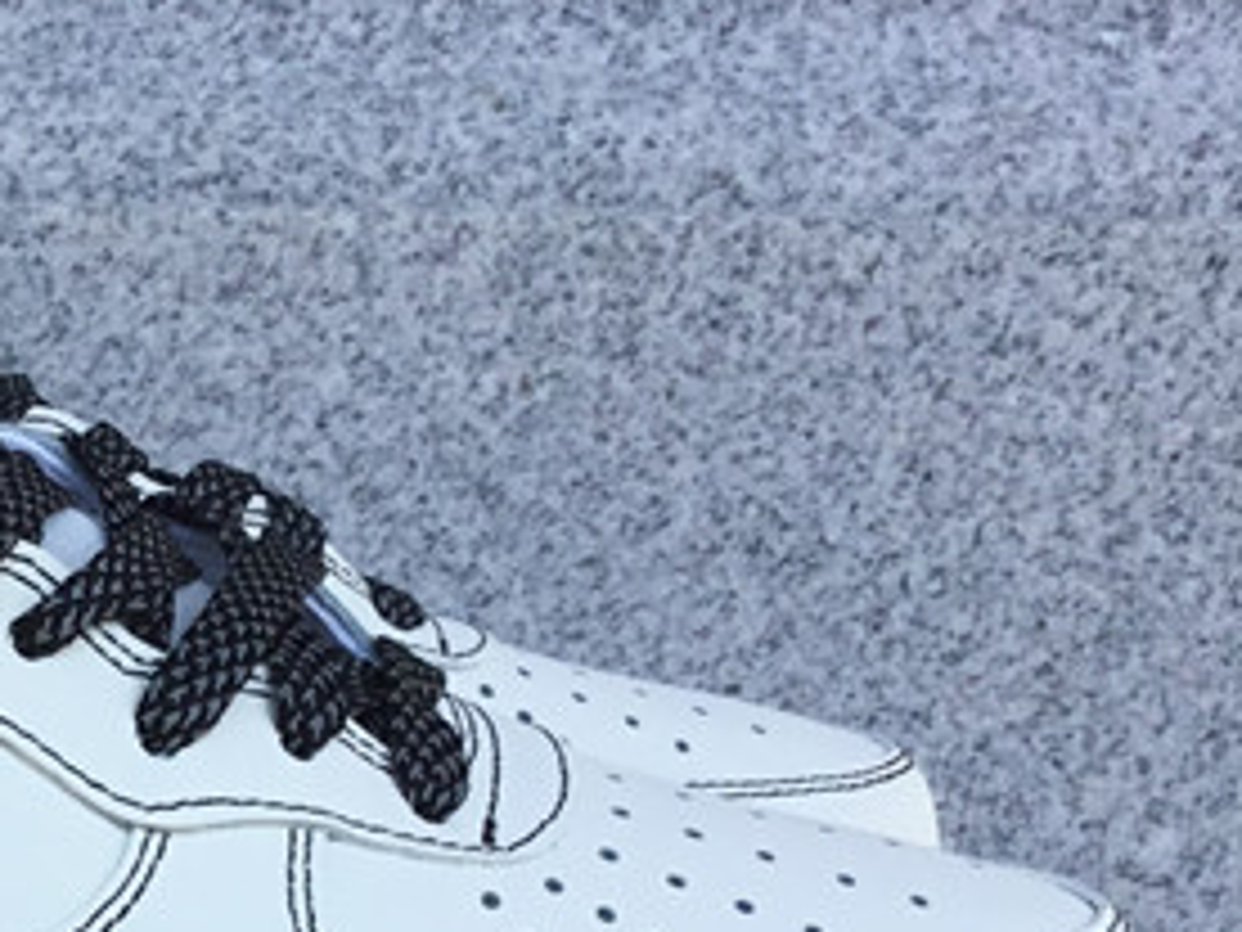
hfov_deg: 18.7
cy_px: 1033
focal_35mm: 101
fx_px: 3624
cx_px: -144
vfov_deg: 14.3
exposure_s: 1/776
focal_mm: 3.3
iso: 25
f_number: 2.4
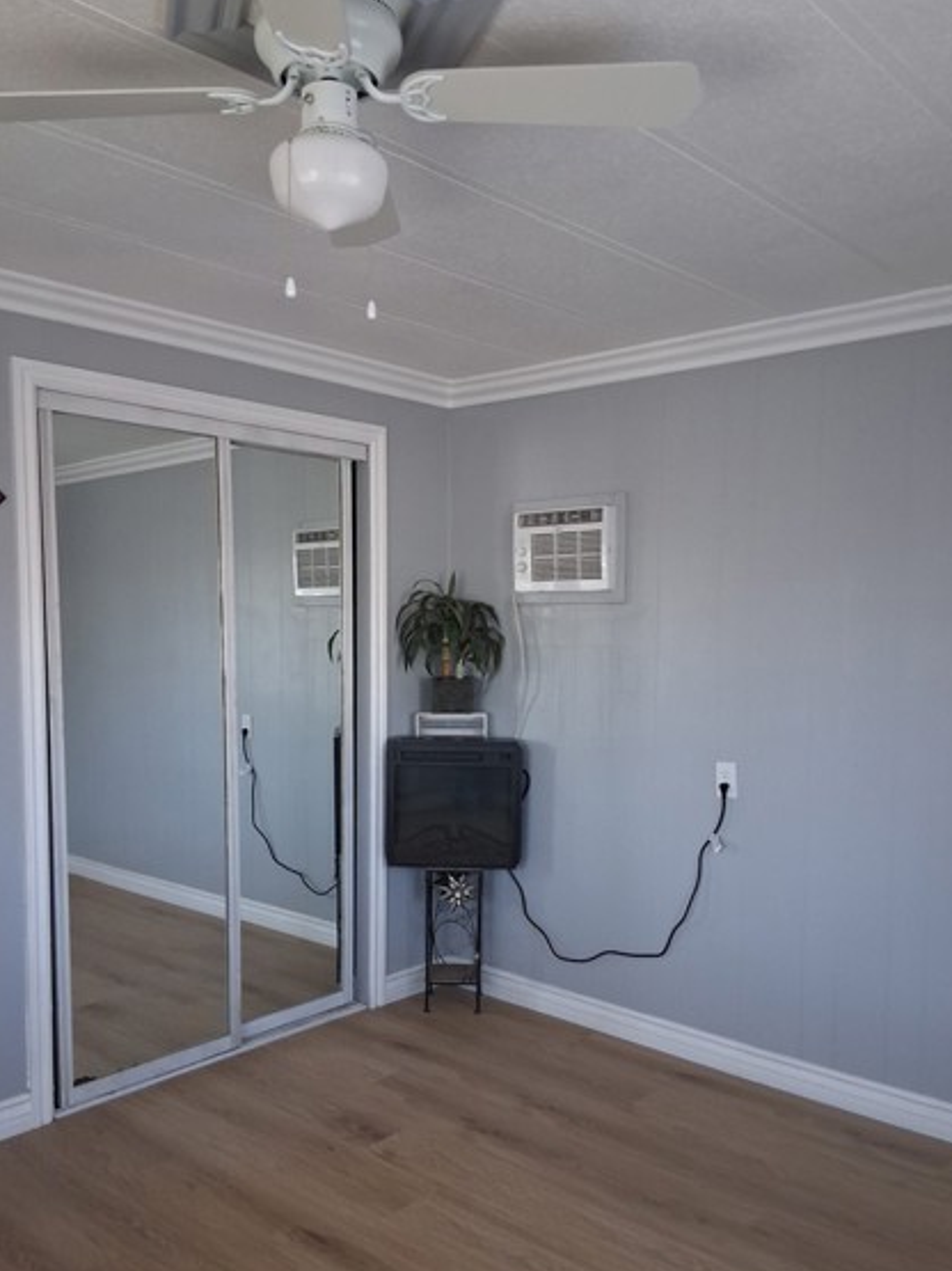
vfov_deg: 59.8
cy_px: 712
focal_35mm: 30
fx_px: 1100
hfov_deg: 46.8
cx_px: 474
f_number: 1.8
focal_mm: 3.98
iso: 320
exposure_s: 1/60
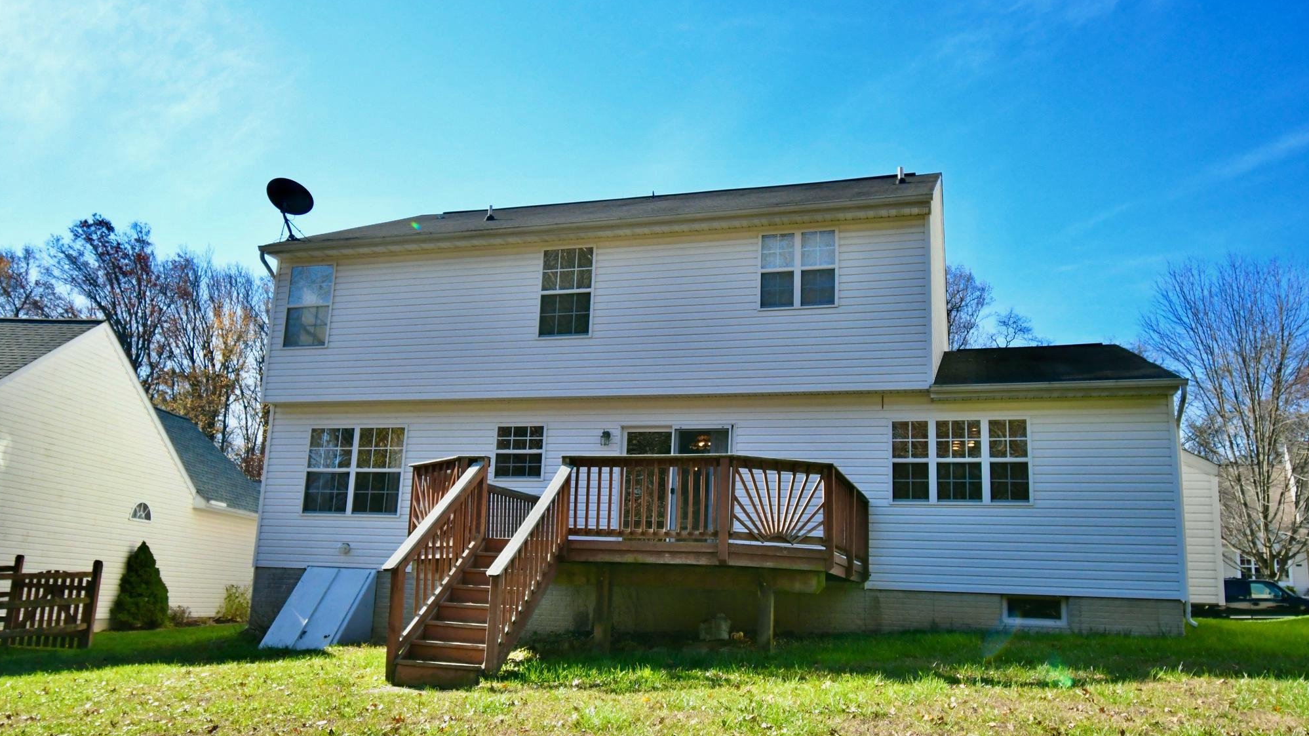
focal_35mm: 29
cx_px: 653
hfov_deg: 66.1
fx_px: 1007
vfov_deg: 40.2
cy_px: 387
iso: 3200
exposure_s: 1/8000
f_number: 5.6
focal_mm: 18
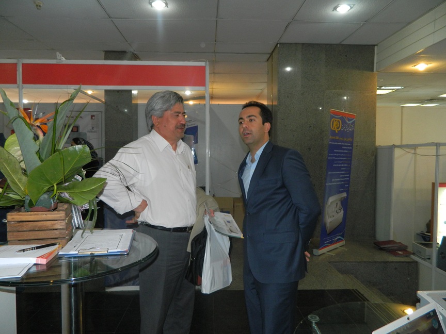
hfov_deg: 69.4
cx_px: 223
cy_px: 167
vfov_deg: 54.9
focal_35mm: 25
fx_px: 322
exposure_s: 1/30
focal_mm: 4.5
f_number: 3.1
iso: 200
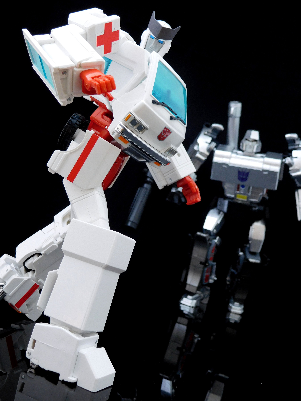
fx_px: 522
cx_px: 150
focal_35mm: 45
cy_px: 200
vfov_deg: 42.1
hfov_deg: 32.2
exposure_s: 1/1.6
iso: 200
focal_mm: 8
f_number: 4
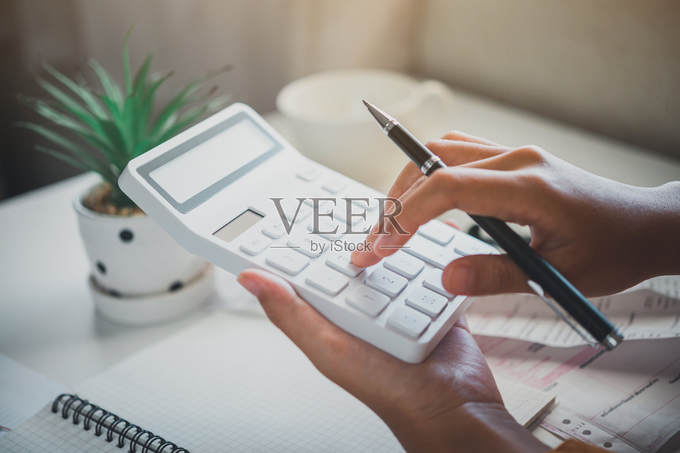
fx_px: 1133
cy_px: 226
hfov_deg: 33.4
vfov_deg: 22.6
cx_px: 340
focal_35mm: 60
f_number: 3
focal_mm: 60
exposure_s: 1/180
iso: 560
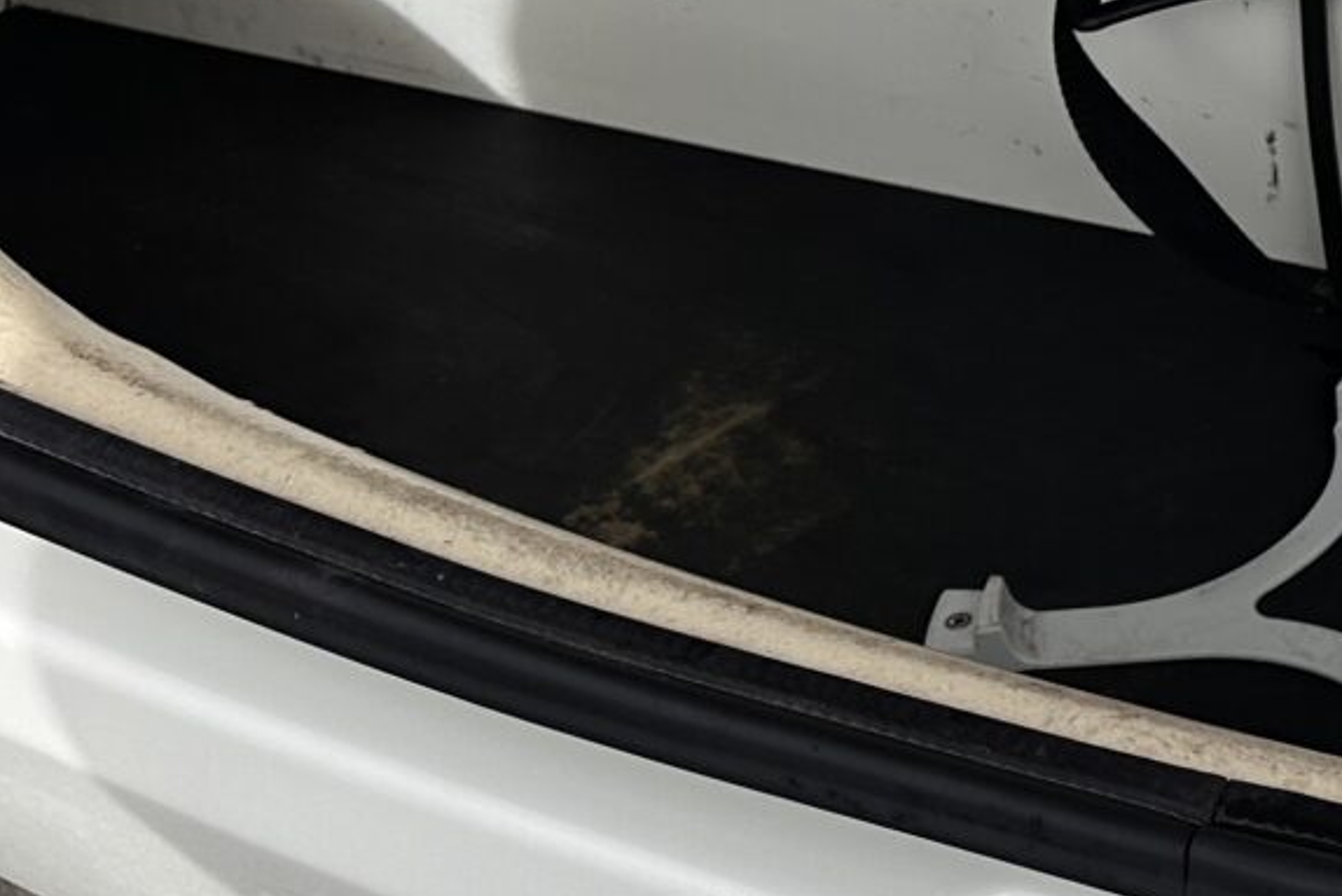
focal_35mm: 89
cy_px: 119
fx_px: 3318
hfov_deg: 20.2
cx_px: 1903
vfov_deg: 15.2
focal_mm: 6.86
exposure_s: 1/3597
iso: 80
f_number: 1.78
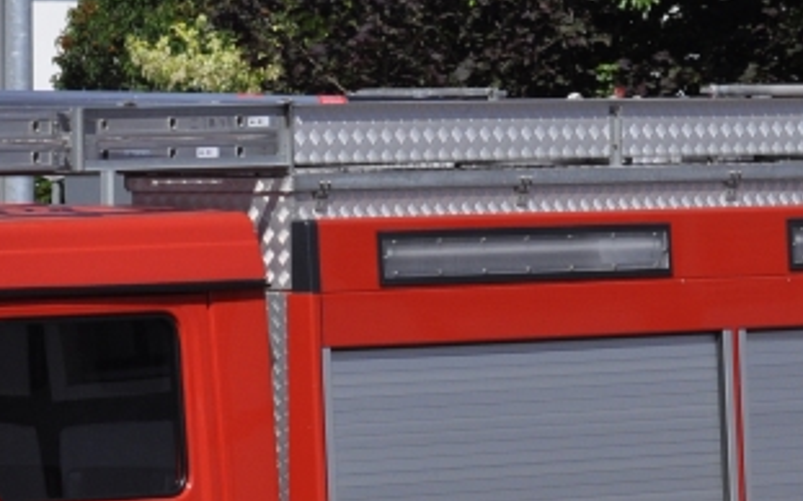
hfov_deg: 6.8
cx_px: 5
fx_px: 6780
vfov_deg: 4.2
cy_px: 535
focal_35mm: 310
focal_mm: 70
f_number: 9
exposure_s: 1/1250
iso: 500
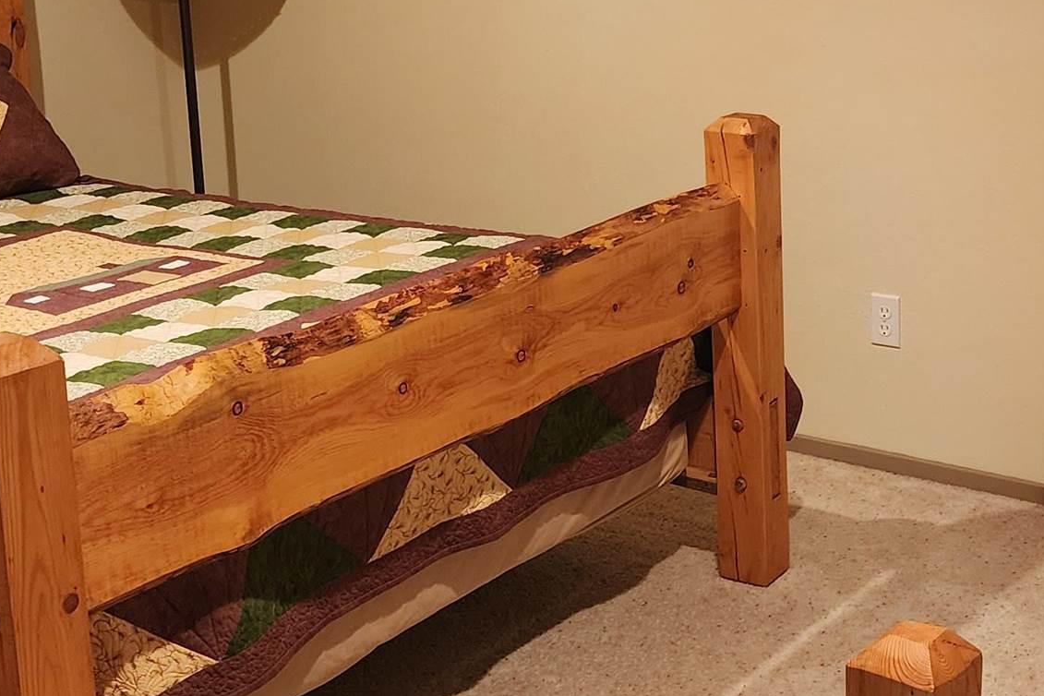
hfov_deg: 30.8
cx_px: 666
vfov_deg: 20.8
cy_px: 198
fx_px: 1885
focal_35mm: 65
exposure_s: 1/40
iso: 640
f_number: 1.8
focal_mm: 6.4
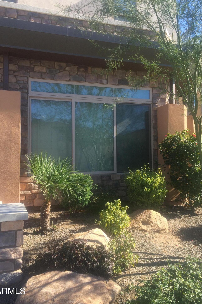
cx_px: 90
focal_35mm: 31
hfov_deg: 42.3
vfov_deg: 60.3
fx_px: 261
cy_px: 149
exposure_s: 1/622
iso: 32
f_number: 2.2
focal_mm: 4.15
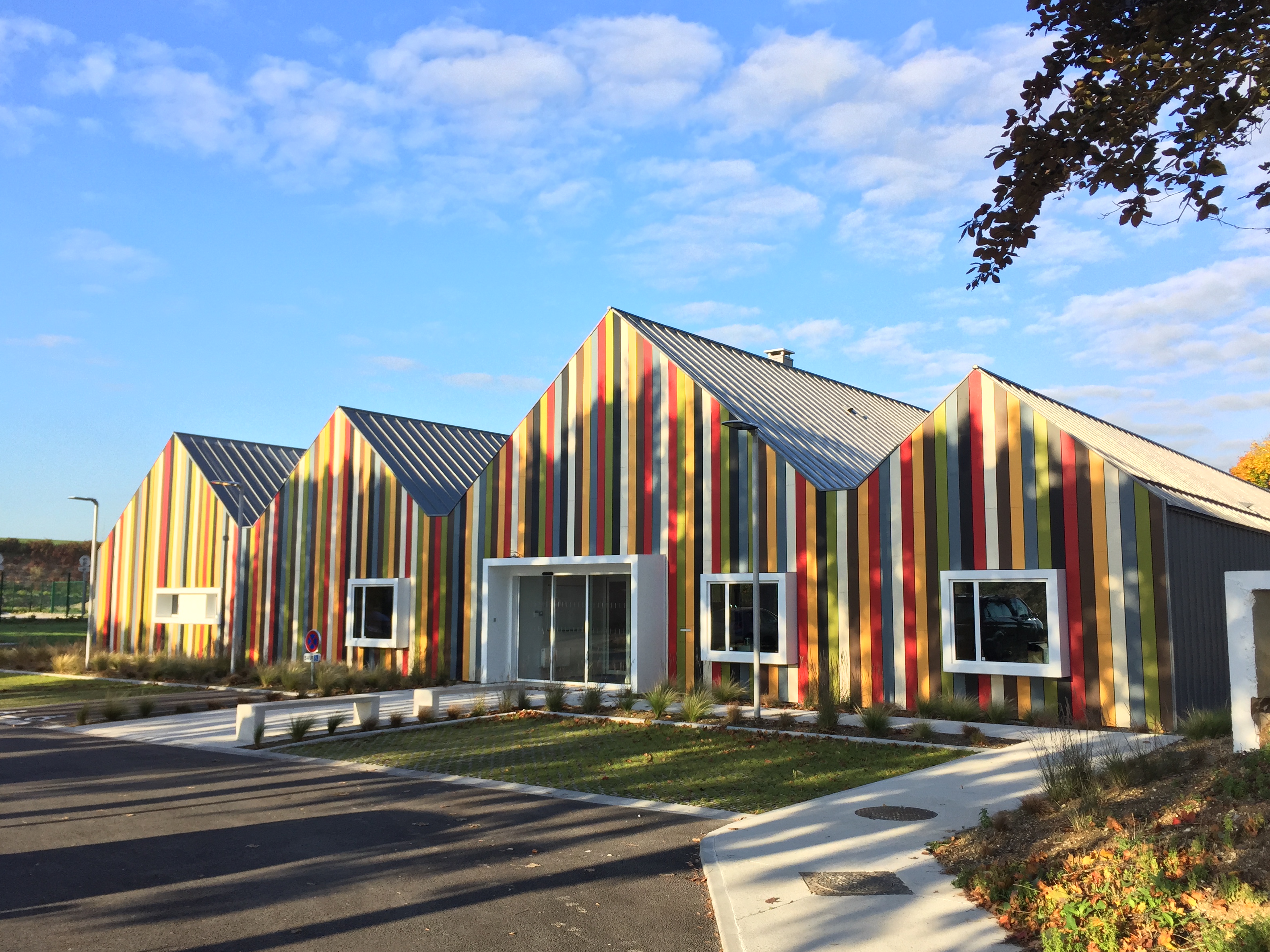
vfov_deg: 46.8
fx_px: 1101
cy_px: 481
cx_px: 648
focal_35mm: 30
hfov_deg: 60.0
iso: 32
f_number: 2.2
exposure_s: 1/807
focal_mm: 4.15
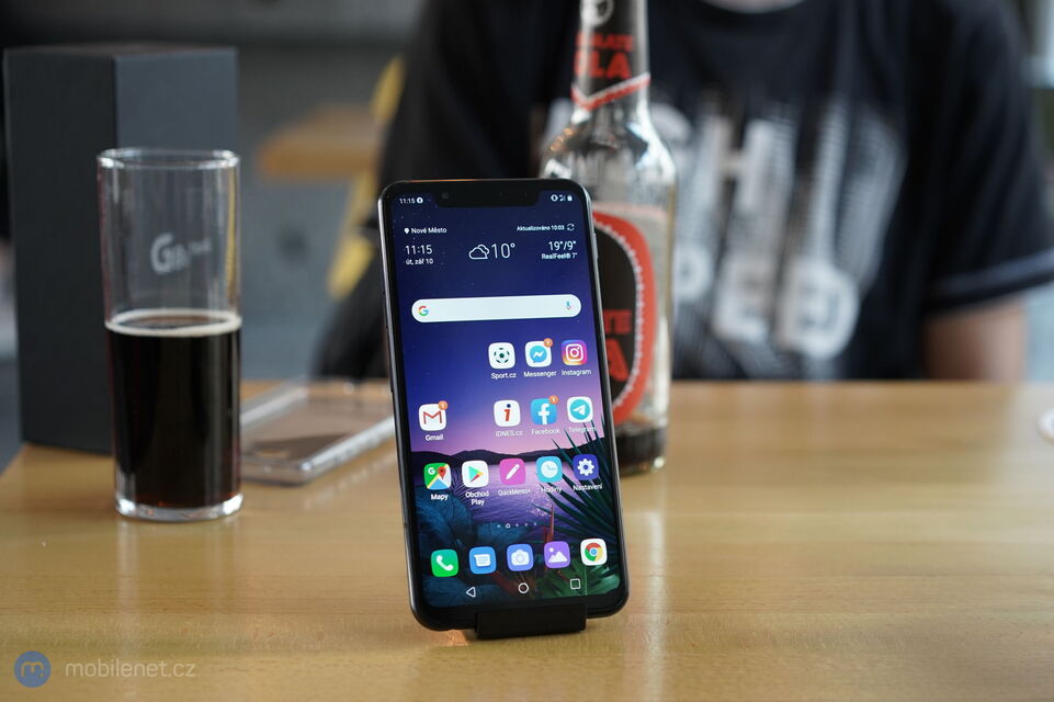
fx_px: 1610
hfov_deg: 36.3
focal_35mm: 55
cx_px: 527
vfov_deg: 24.6
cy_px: 351
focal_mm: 55
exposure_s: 1/200
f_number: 4
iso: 1000
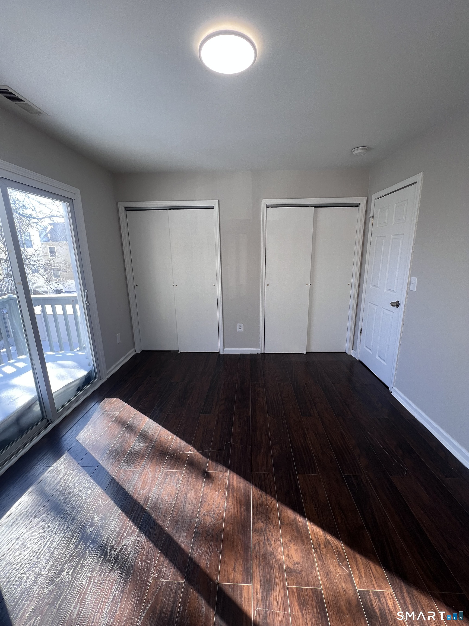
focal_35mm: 13
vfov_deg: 106.2
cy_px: 313
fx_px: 235
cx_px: 234
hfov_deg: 89.9
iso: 32
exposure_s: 1/104
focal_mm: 1.57
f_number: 1.8
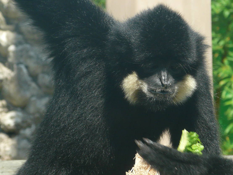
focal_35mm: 407
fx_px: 2739
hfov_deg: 4.9
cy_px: 75
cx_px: 141
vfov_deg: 3.7
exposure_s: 1/250
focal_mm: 36.5
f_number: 4
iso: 100
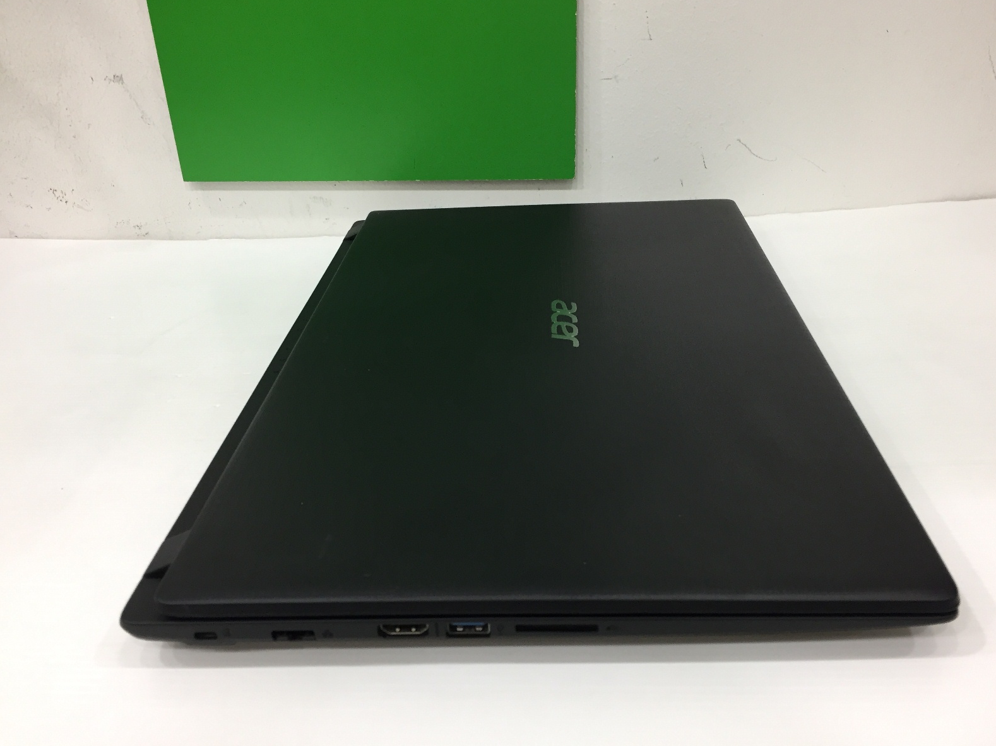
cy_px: 369
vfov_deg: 46.8
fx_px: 863
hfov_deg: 60.0
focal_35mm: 30
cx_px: 514
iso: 100
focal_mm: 4.15
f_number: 2.2
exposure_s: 1/33
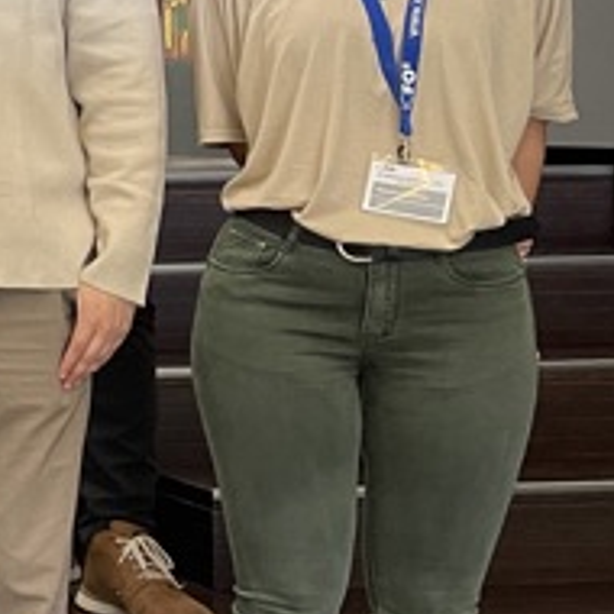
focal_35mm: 109
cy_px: 150
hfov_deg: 12.7
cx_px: -811
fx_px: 2187
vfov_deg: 15.9
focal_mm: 5.1
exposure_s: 1/50
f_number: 1.6
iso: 160
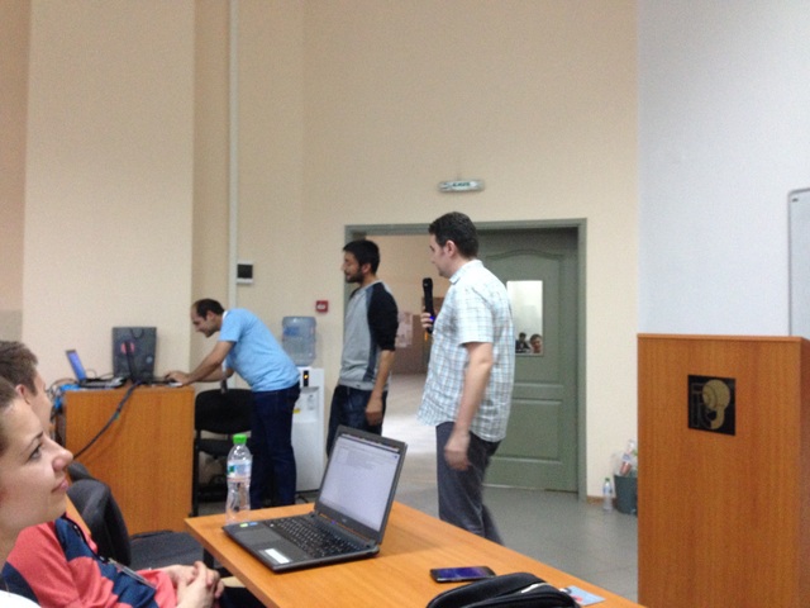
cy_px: 304
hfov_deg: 55.4
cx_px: 405
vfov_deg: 42.9
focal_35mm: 33
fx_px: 772
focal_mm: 4.12
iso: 320
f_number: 2.4
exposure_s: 1/20
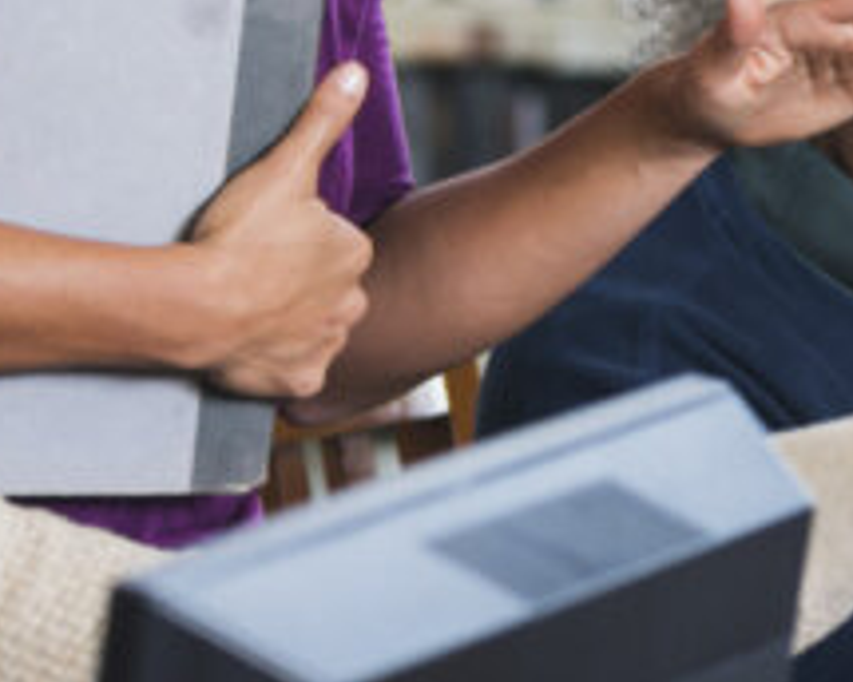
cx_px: 1020
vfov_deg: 4.2
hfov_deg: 5.2
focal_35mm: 367
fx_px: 9265
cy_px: -274
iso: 400
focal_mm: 82
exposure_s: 1/200
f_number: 2.8
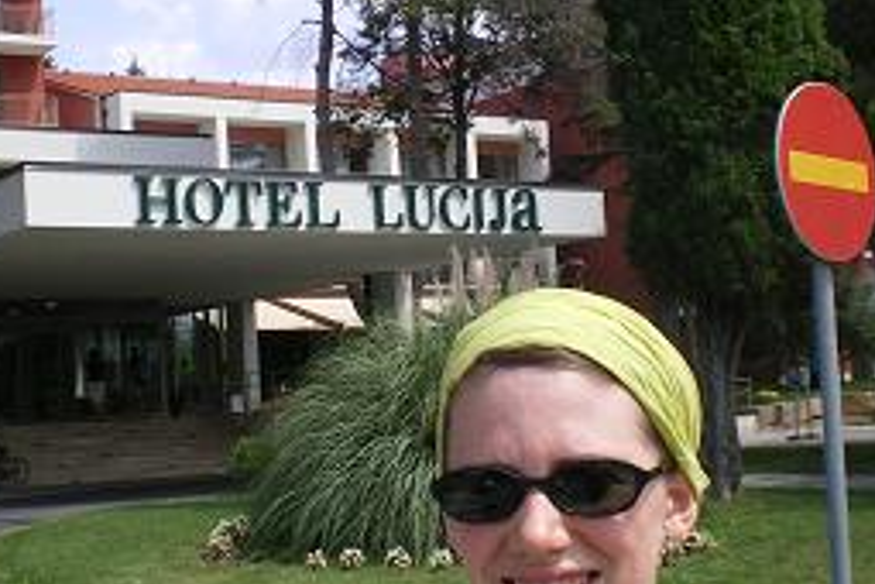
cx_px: 333
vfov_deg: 21.9
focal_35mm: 62
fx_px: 1507
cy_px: 340
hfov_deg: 32.2
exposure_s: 1/320
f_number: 4.6
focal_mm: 6.3
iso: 64
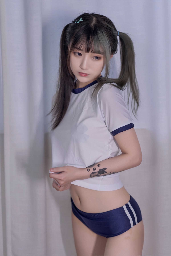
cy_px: 128
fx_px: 392
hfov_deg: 24.6
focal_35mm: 55
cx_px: 86
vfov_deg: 36.2
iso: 1600
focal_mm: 55
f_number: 2.2
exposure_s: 1/100
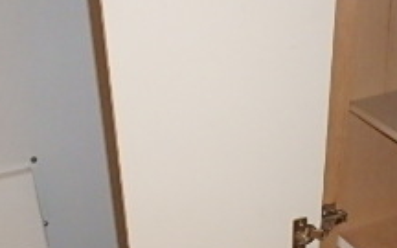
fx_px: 714
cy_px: 301
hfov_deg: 31.0
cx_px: 226
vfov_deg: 18.6
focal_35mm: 66
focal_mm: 3.7
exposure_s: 1/30
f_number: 3.5
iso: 400
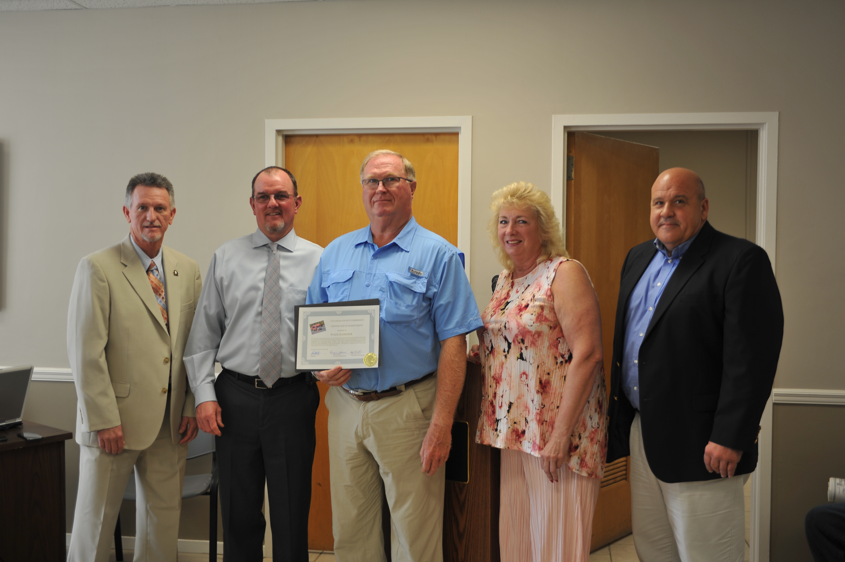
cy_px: 281
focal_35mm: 40
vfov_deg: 33.4
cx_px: 422
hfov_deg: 48.5
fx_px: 938
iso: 200
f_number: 2.8
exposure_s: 1/100
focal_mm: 40
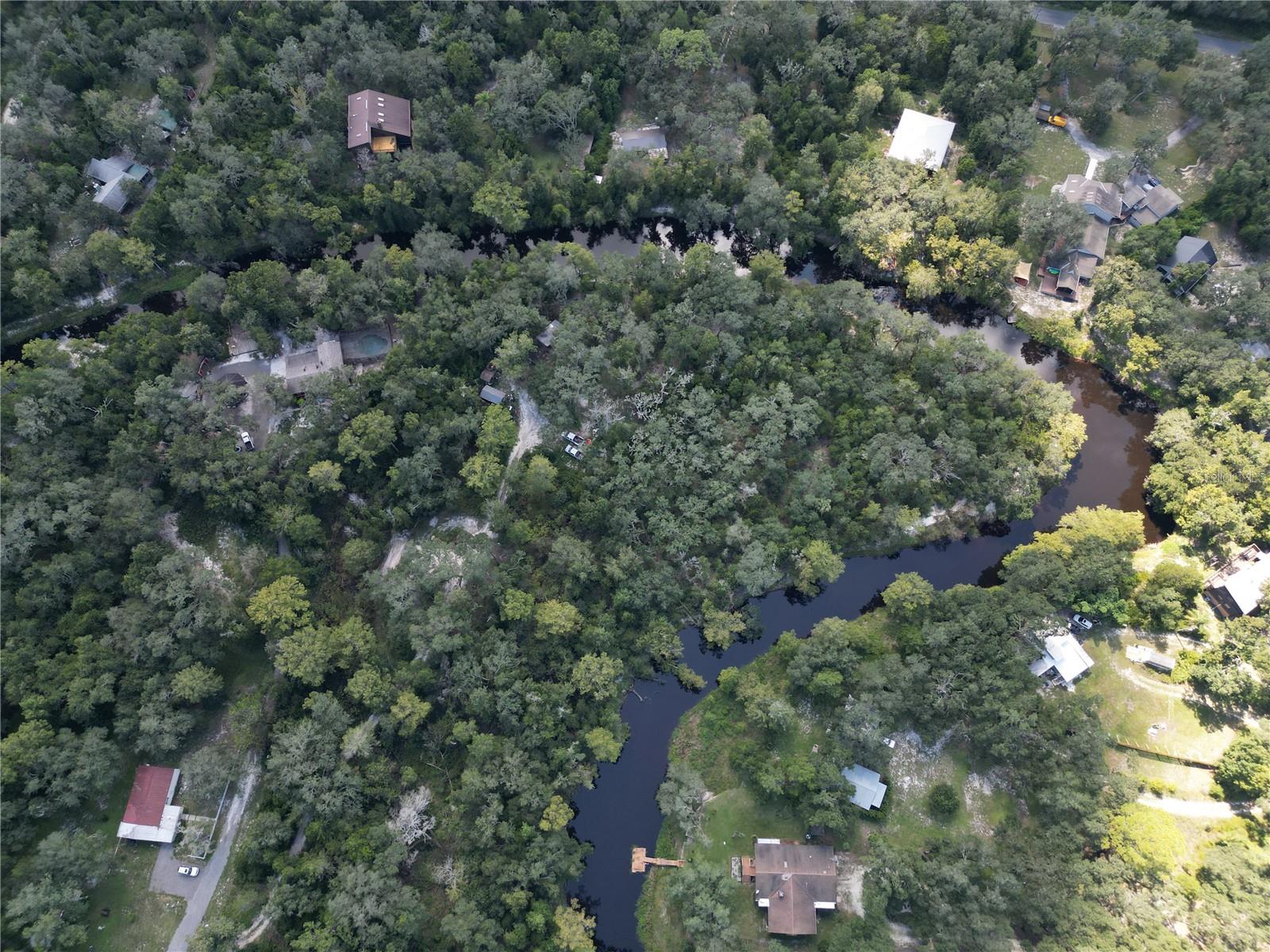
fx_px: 881
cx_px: 635
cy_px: 476
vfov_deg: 56.8
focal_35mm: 24
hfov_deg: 71.6
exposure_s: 1/500
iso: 140
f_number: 1.7
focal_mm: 6.72
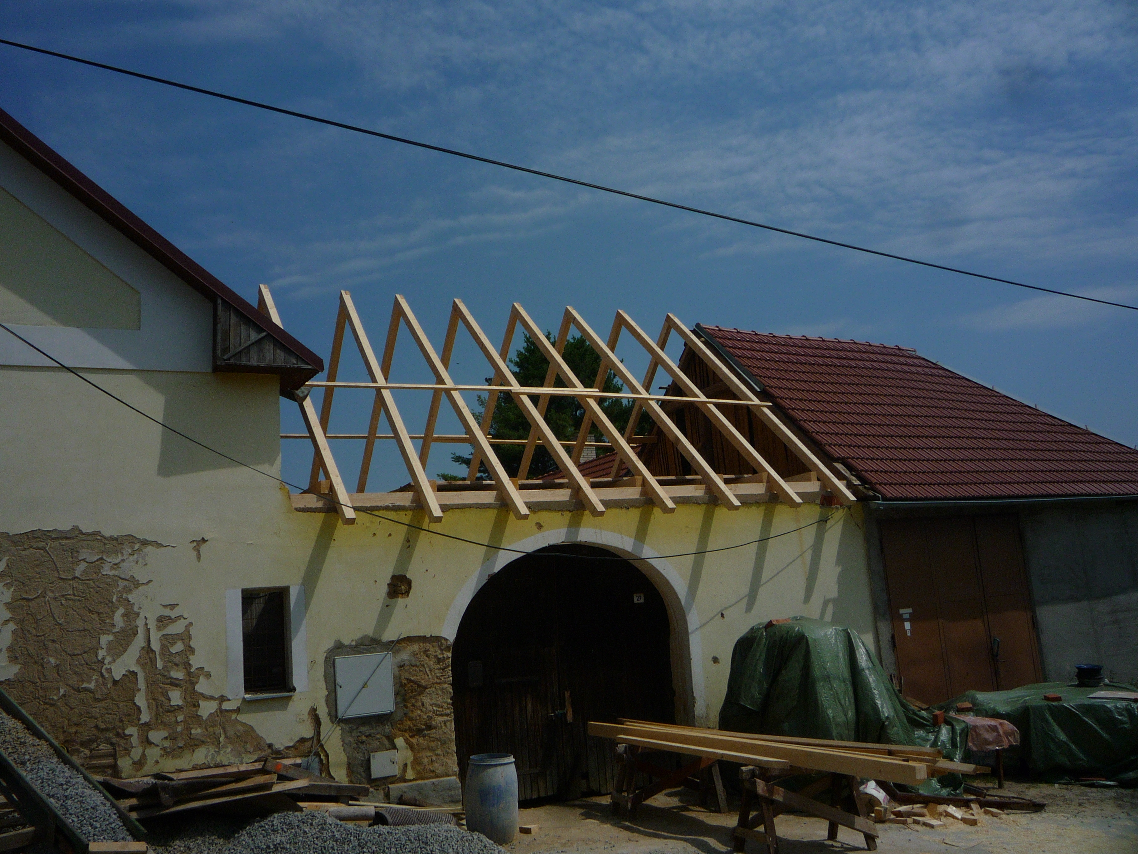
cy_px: 427
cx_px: 569
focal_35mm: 30
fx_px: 986
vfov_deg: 46.8
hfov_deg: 60.0
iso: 100
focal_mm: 5.2
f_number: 7.1
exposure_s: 1/800
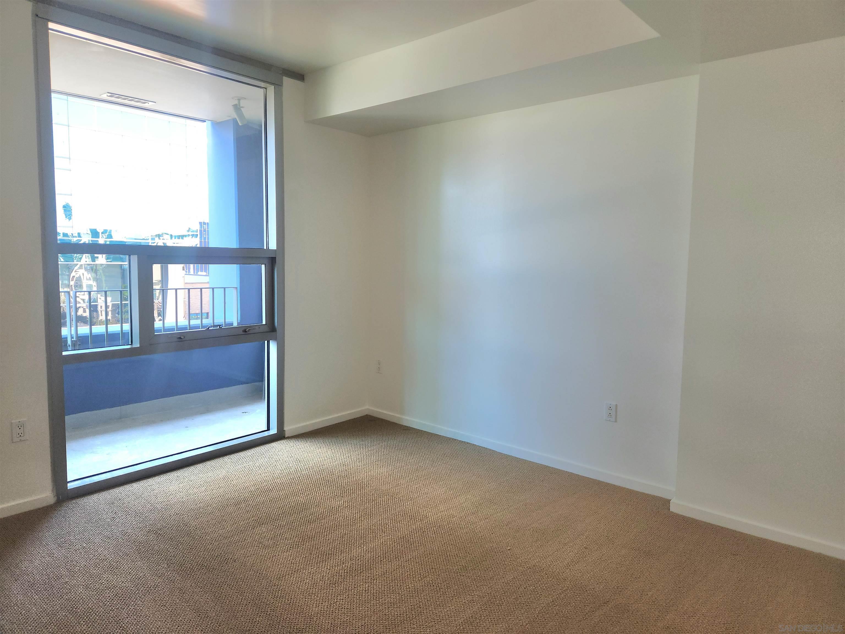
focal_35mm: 23
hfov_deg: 73.9
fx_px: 561
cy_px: 317
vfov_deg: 58.9
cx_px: 422
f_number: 1.8
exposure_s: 1/60.2
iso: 50
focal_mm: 5.4
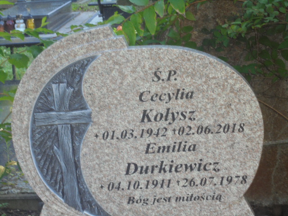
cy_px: 108
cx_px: 144
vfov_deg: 17.8
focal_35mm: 83
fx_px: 691
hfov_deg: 23.6
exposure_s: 1/30
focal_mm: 14.9
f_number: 6.7
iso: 250
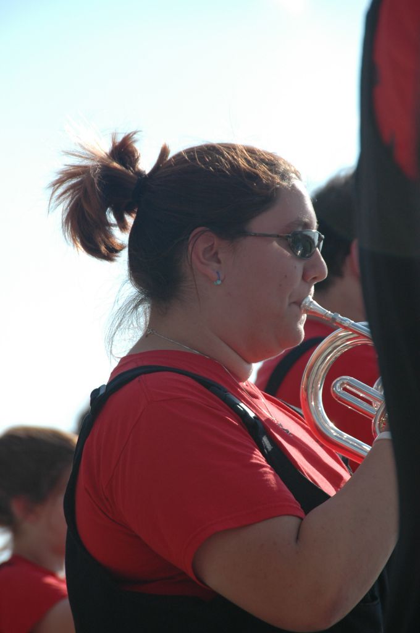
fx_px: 5264
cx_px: 210
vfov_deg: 6.9
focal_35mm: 300
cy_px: 316
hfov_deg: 4.6
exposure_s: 1/800
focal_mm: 200
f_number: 7.1
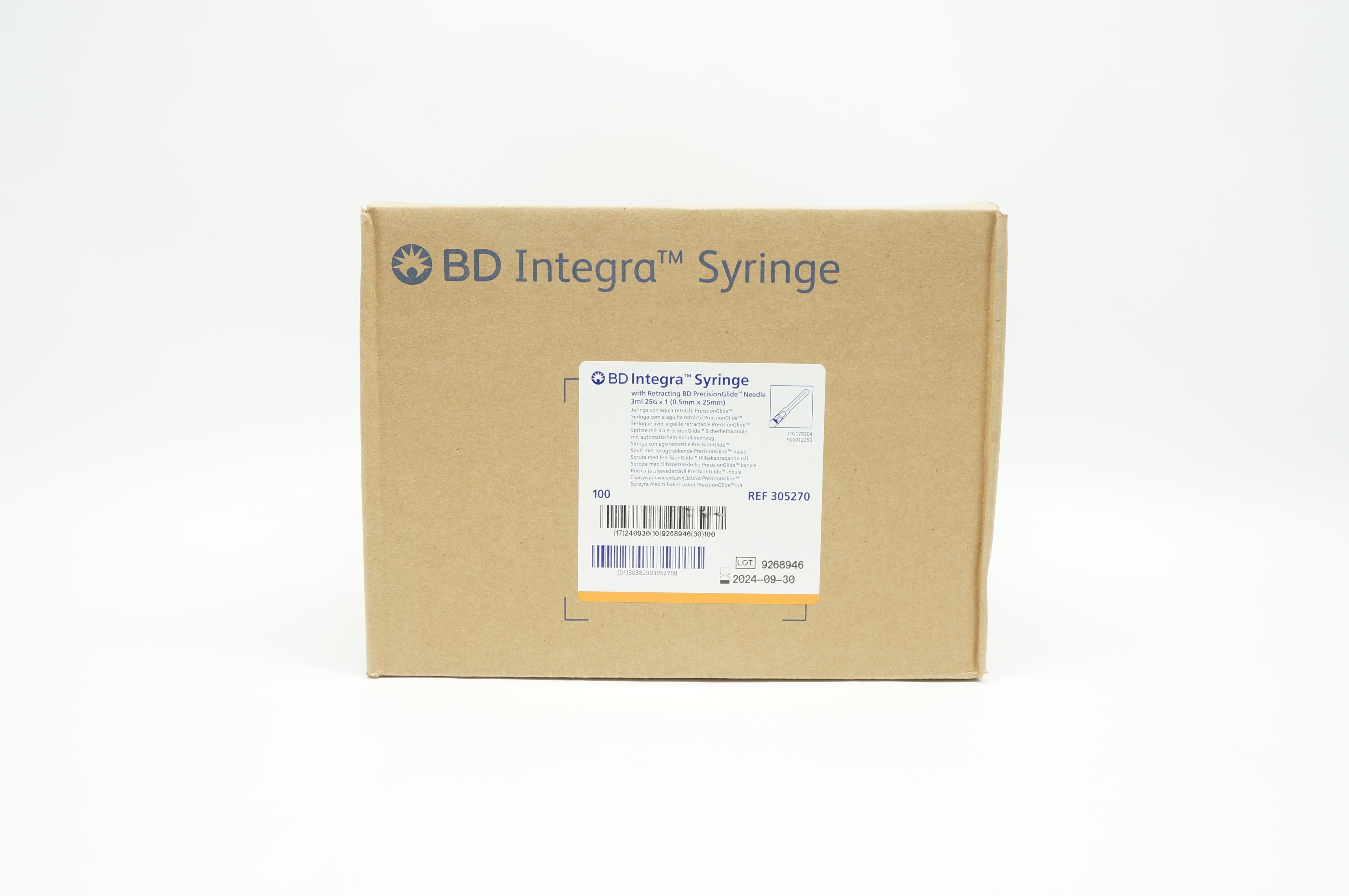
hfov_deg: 53.2
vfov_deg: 36.8
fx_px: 1348
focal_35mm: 36
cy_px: 448
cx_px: 674
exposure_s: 1/15
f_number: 9
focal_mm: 24
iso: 400
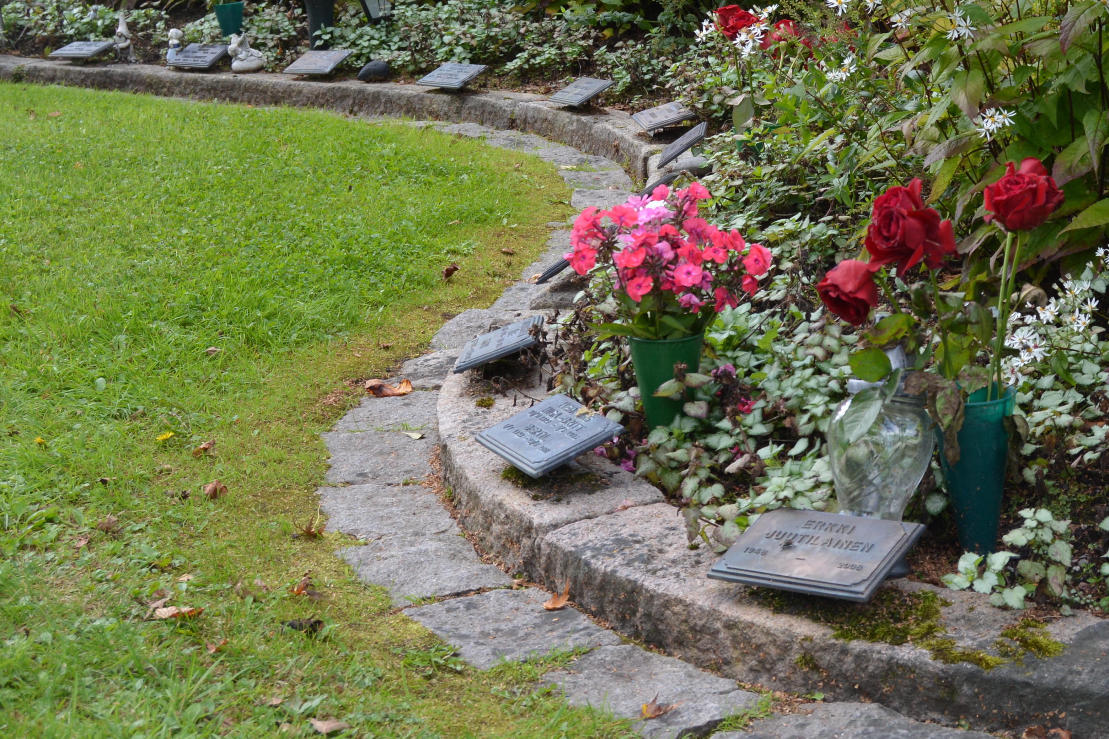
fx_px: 2310
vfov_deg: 17.9
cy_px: 86
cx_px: 825
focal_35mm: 75
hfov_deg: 26.7
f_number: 5.6
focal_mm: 26
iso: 200
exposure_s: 1/125
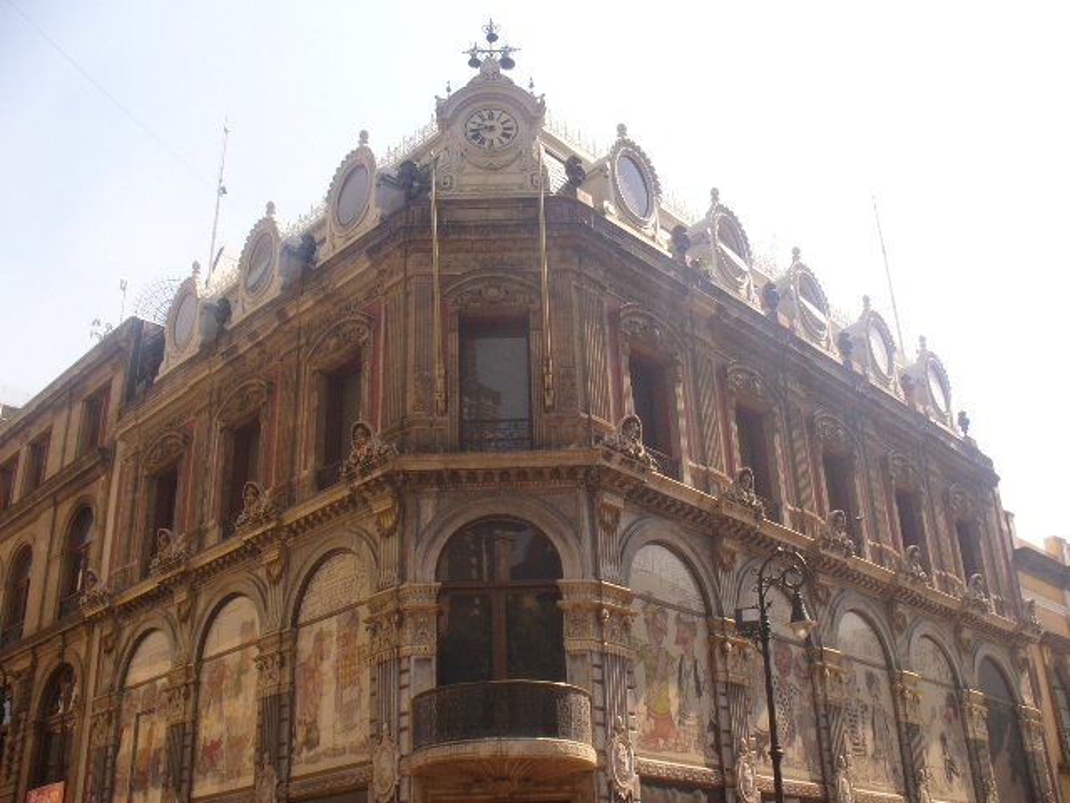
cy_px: 402
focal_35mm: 37
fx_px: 1144
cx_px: 535
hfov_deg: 50.1
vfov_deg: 38.7
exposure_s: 1/160
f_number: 5.6
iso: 100
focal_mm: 6.1
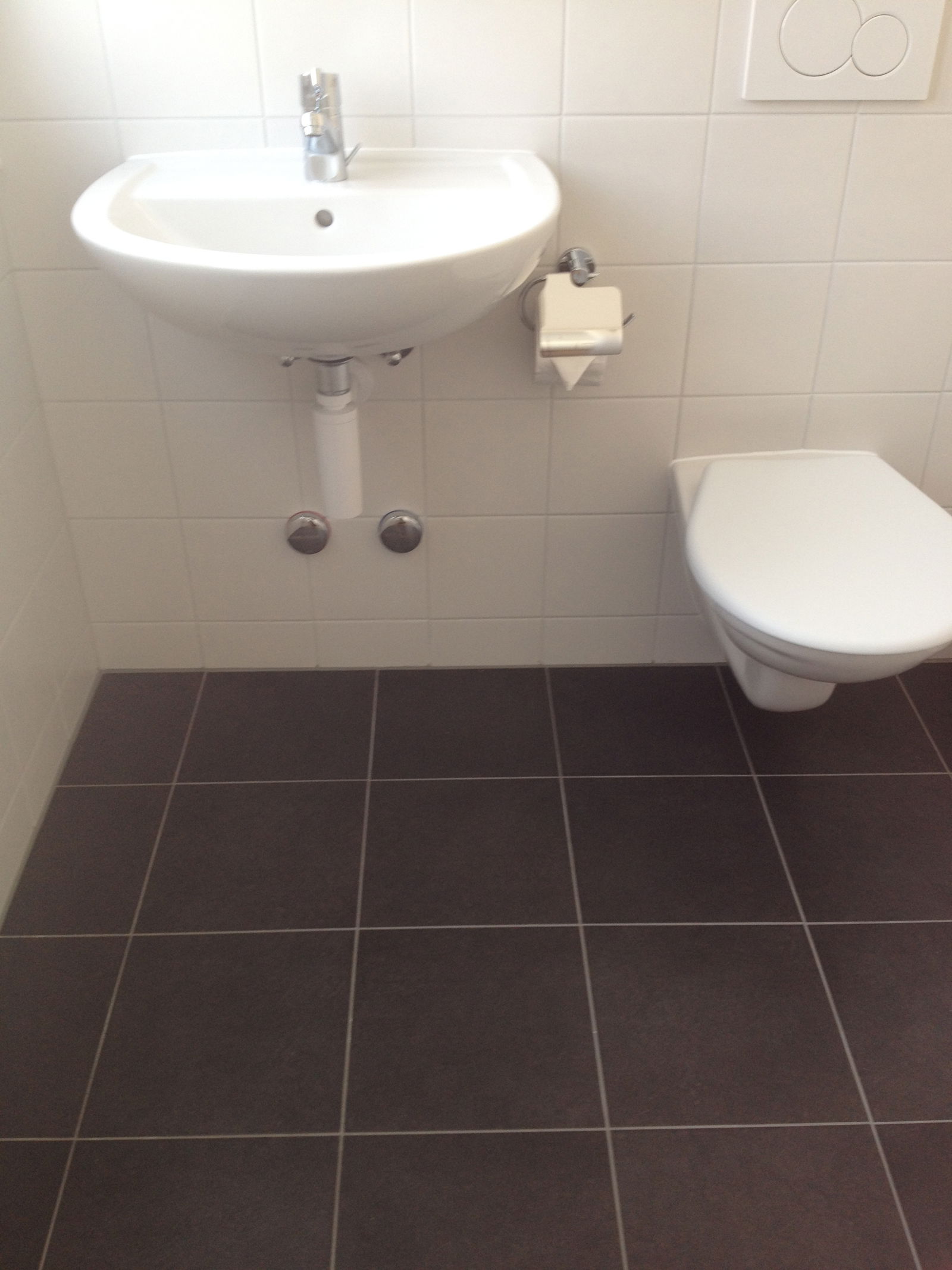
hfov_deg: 40.7
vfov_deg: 52.6
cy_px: 635
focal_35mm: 35
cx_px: 476
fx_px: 1283
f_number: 2.4
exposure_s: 1/30
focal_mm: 4.28
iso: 50
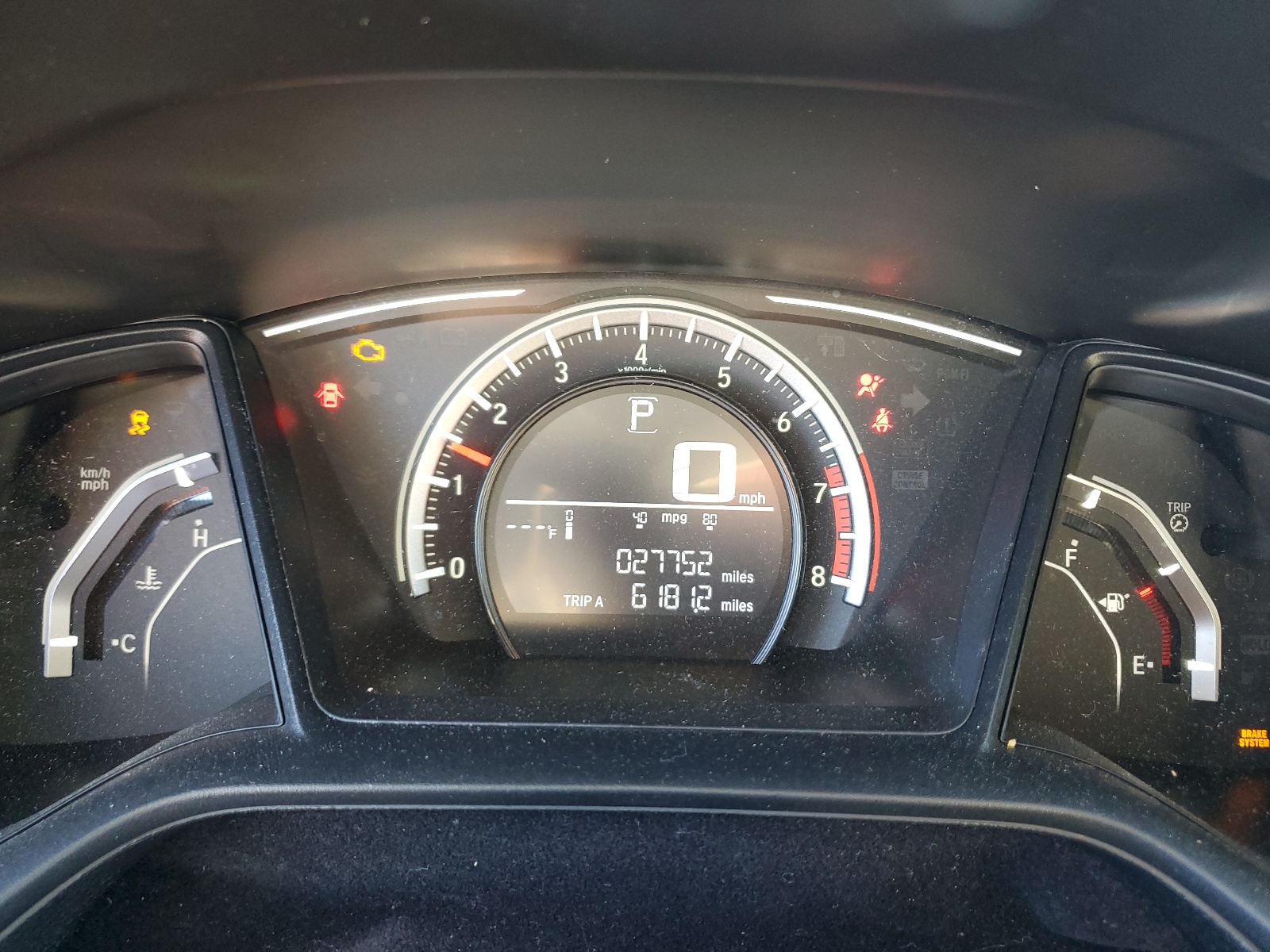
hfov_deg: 67.3
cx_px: 635
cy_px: 476
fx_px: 954
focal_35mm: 26
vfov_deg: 53.1
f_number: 1.5
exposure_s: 1/60.2
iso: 120
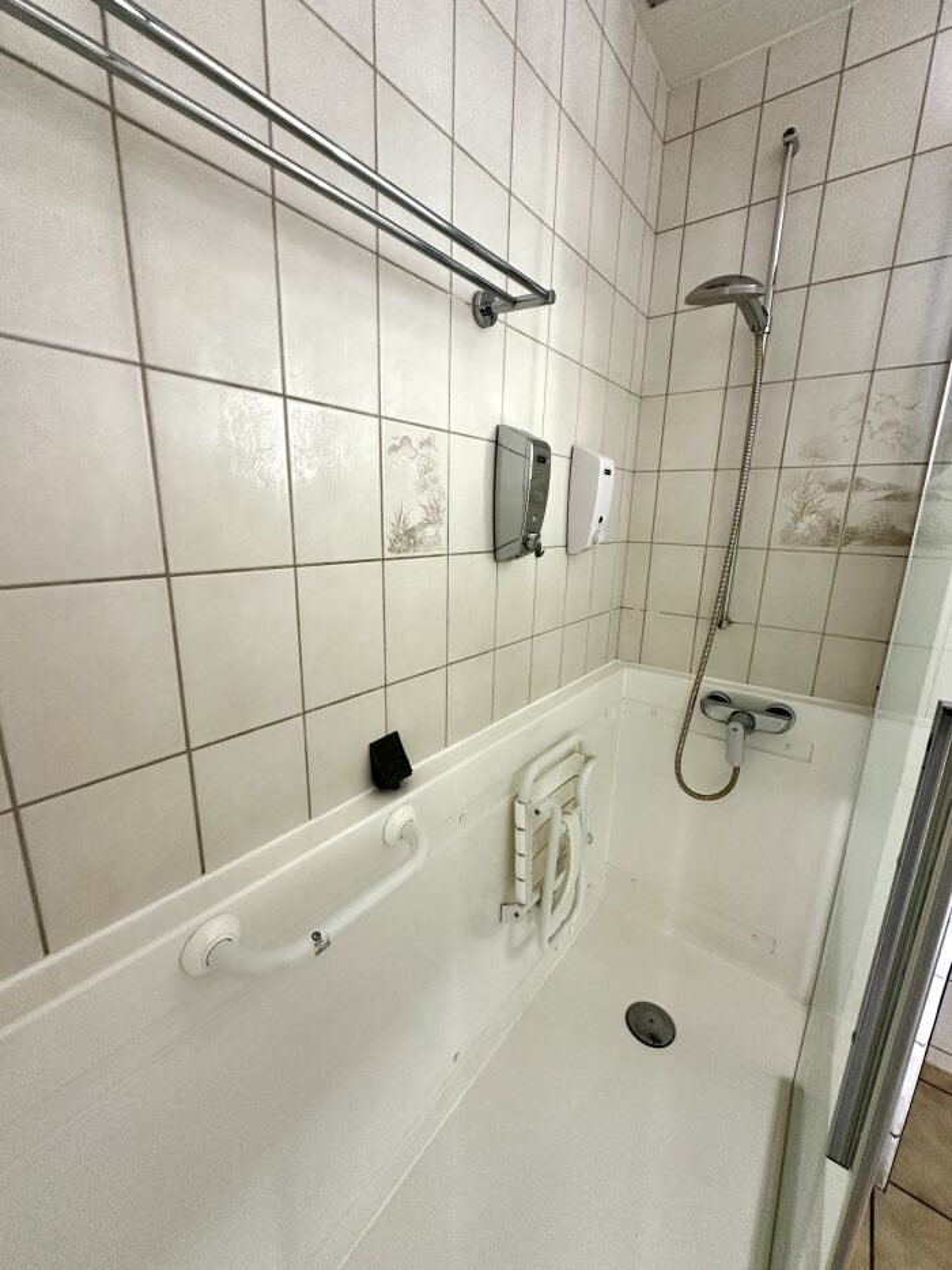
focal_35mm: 14
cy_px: 635
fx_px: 513
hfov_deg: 85.7
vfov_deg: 102.1
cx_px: 476
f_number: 2.2
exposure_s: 1/50
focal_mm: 2.22
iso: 250
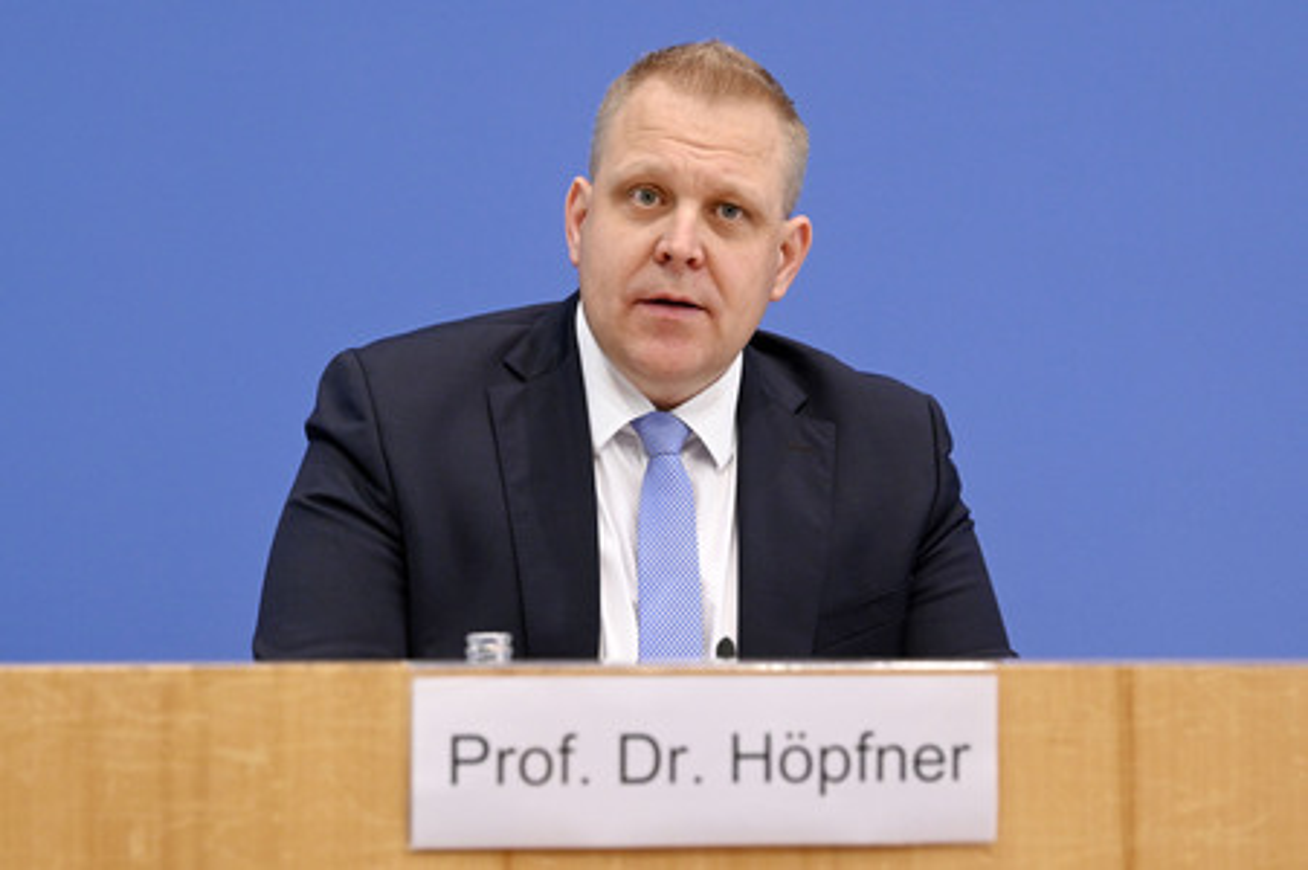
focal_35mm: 82
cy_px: 435
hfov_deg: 24.8
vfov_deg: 16.6
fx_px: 2977
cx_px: 654
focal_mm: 82
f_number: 6.3
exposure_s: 1/640
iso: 5000
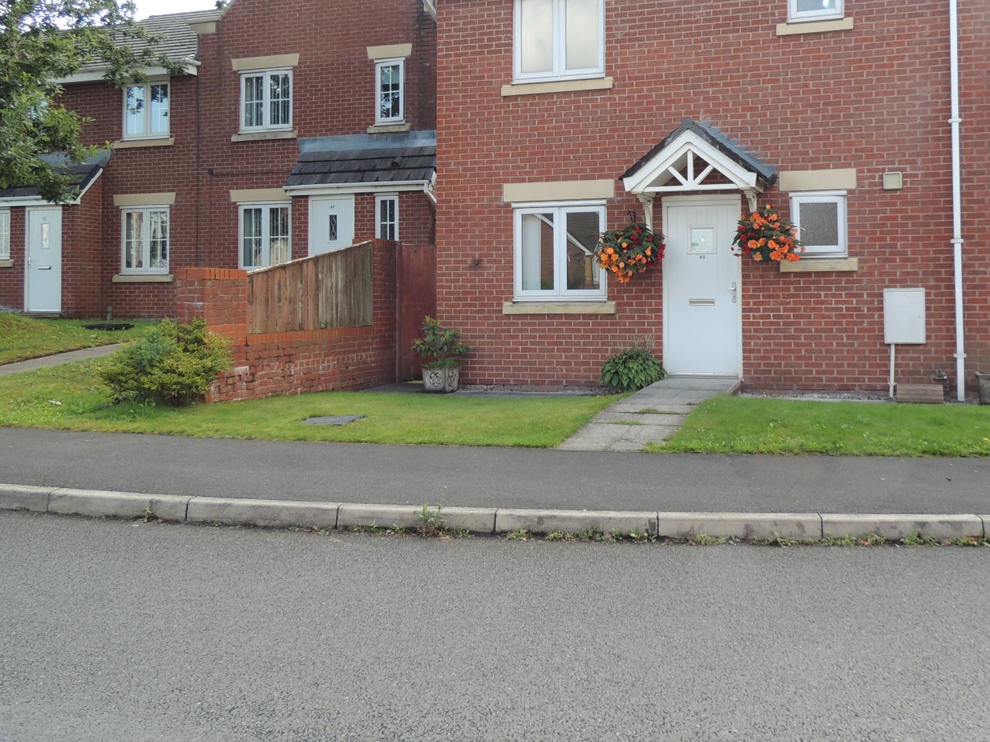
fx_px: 972
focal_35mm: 34
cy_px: 266
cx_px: 576
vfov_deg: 41.4
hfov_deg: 53.7
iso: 100
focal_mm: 4.3
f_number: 3
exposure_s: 1/200
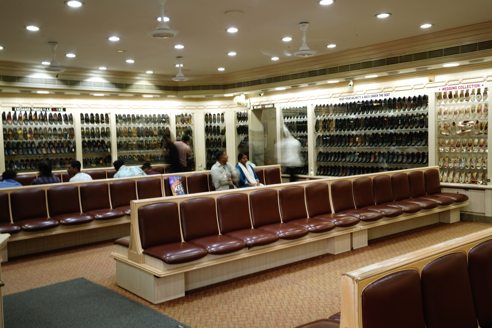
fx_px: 478
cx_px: 246
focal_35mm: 35
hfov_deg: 54.4
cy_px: 164
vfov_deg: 37.9
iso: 50
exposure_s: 1.3
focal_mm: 35
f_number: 22
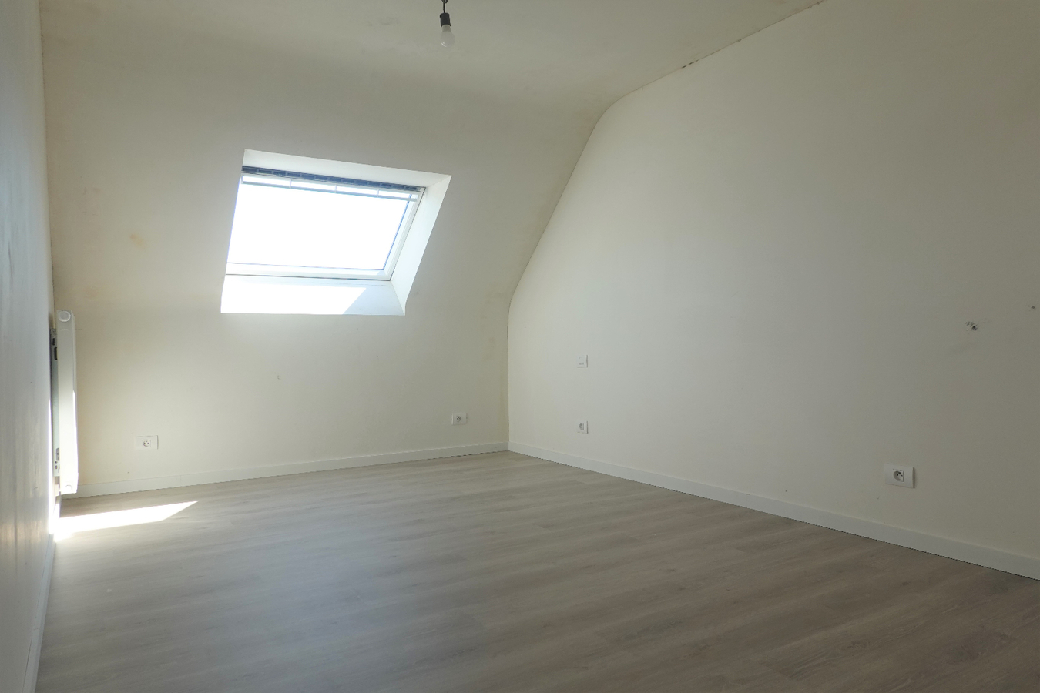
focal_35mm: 24
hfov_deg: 73.7
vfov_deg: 53.1
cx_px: 520
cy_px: 346
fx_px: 693
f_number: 3.5
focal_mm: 9
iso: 125
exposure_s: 1/200
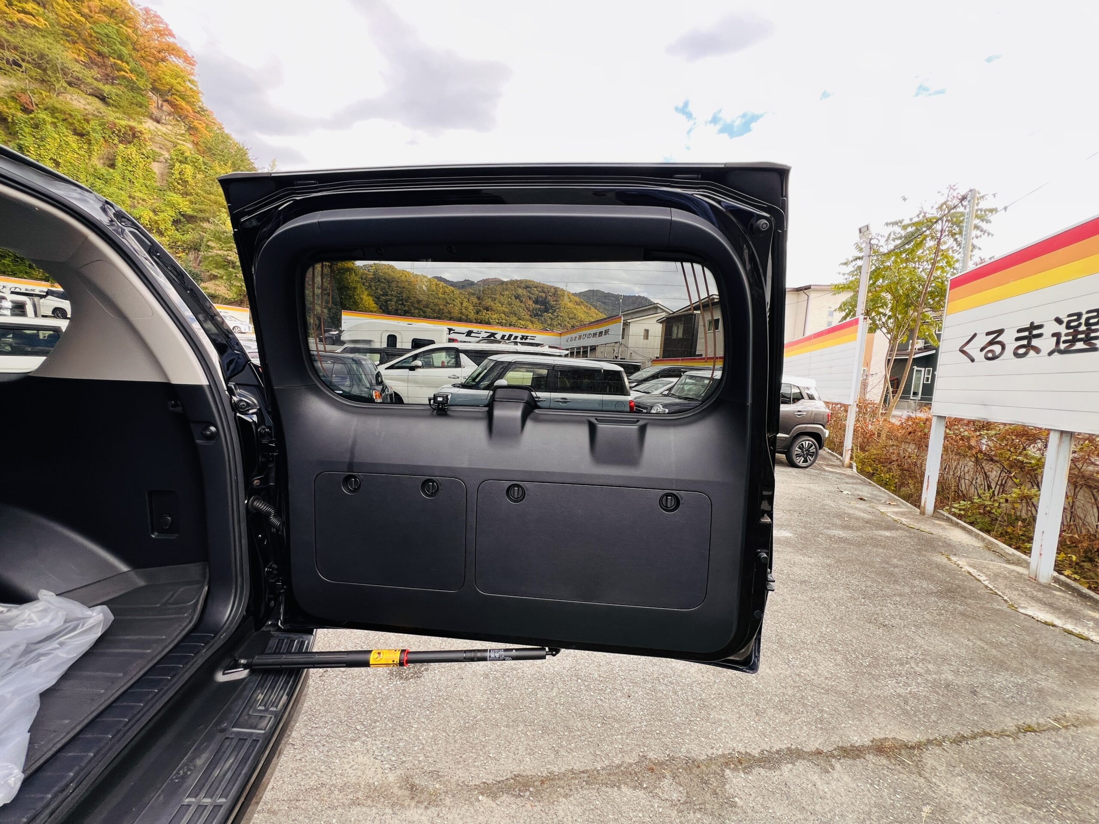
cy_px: 412
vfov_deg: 89.9
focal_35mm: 13
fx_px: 413
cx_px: 550
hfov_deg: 106.2
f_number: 1.8
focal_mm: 1.57
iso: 40
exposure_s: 1/99
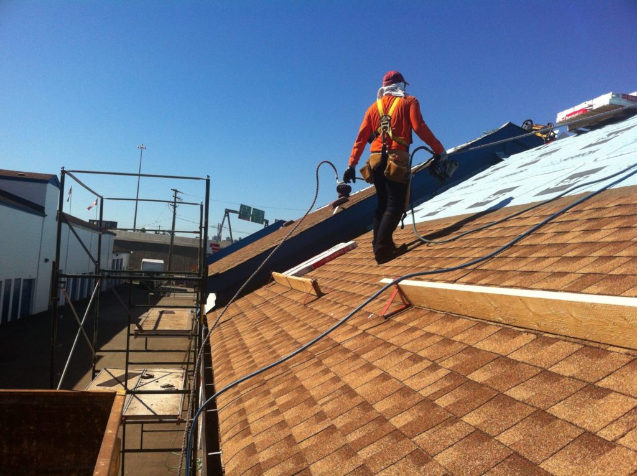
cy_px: 238
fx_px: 643
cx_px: 318
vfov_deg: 40.6
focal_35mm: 35
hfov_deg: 52.7
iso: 80
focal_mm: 3.85
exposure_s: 1/1885
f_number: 2.8
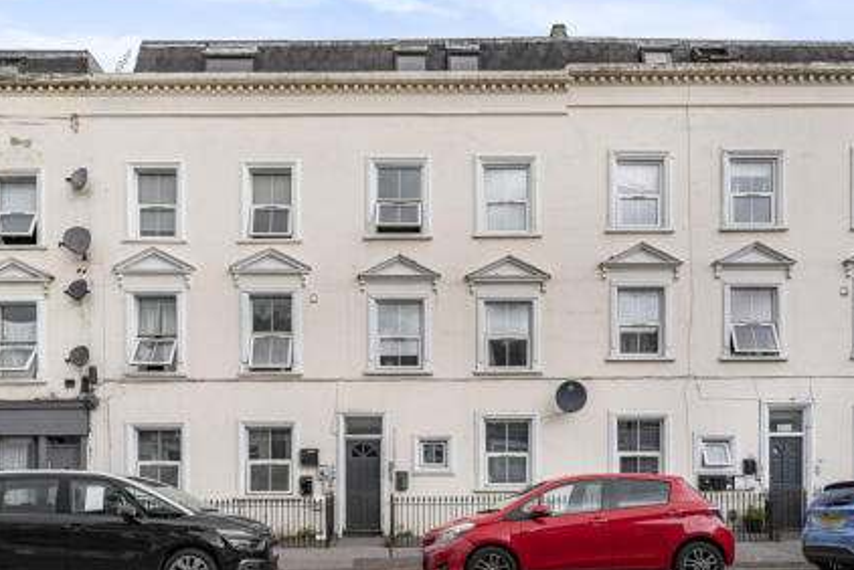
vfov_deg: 48.0
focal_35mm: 27
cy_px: 292
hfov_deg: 67.3
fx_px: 641
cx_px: 396
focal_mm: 24
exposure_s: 1/200
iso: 320
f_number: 9
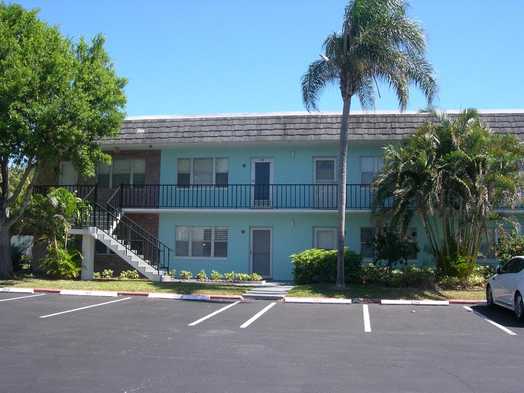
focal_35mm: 38
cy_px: 196
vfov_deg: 37.7
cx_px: 262
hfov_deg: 49.0
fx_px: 575
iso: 100
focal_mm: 8
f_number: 7.6
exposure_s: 1/132
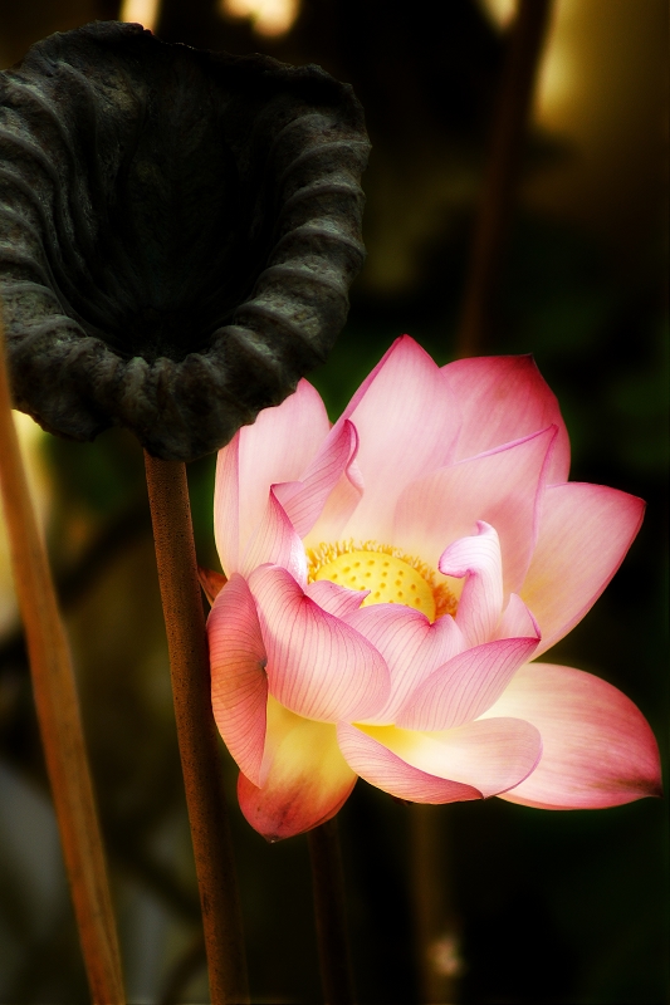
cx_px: 335
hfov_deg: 3.1
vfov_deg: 4.6
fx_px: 12567
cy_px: 502
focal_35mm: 450
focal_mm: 300
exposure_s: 1/200
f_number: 5.6
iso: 200
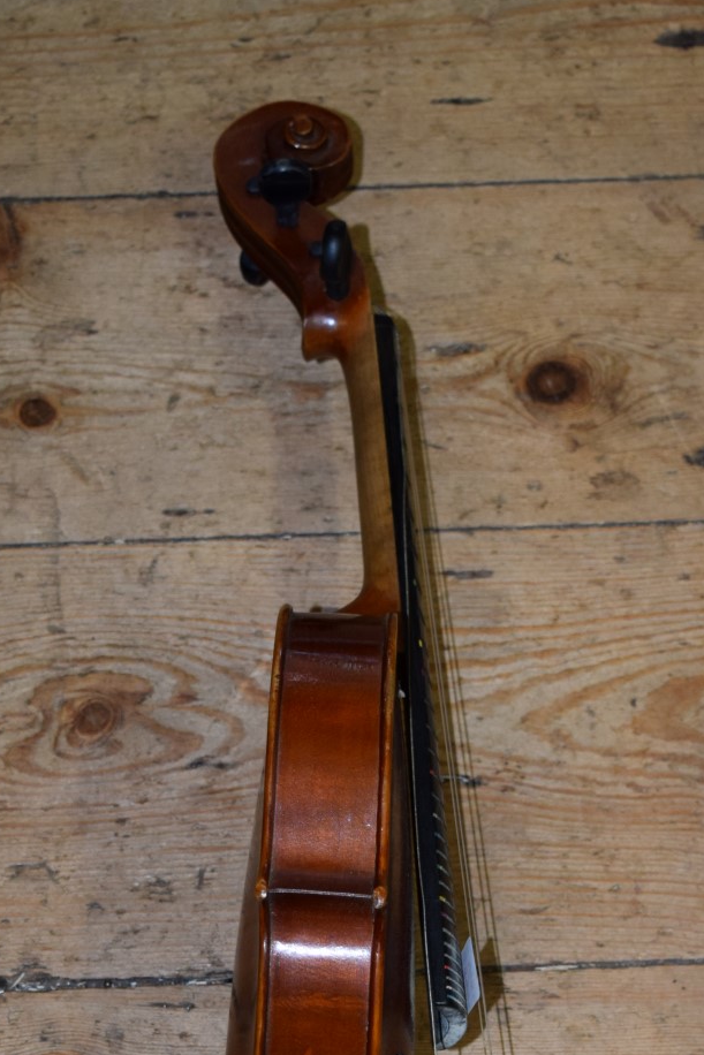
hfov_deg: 12.9
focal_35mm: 106
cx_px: 370
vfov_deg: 19.0
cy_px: 906
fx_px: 3108
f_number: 4.8
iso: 800
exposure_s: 1/100
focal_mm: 40
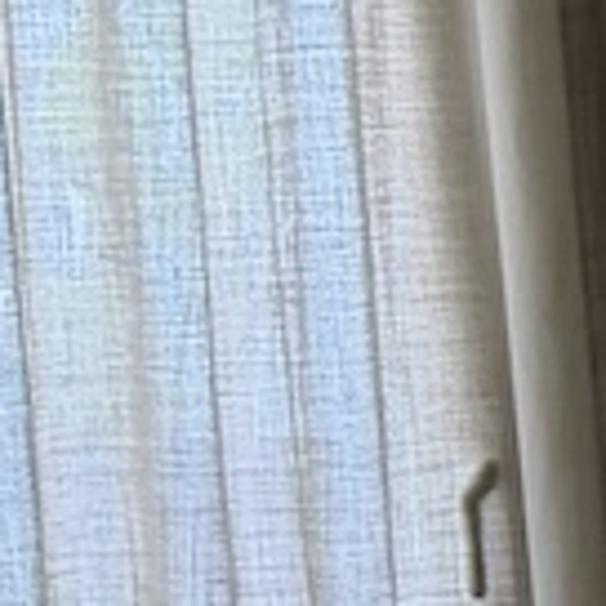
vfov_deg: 7.7
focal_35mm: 224
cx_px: 2772
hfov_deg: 6.0
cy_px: 740
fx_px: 4437
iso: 64
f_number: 1.78
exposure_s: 1/100
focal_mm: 6.76
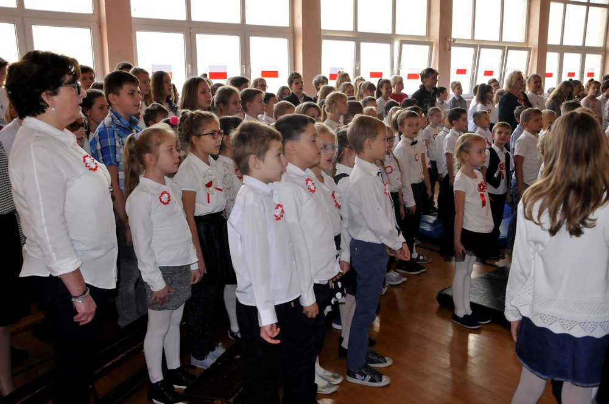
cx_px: 304
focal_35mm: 36
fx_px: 608
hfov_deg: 53.2
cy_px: 202
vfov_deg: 36.8
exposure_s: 1/80
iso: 1250
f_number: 4.5
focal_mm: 24
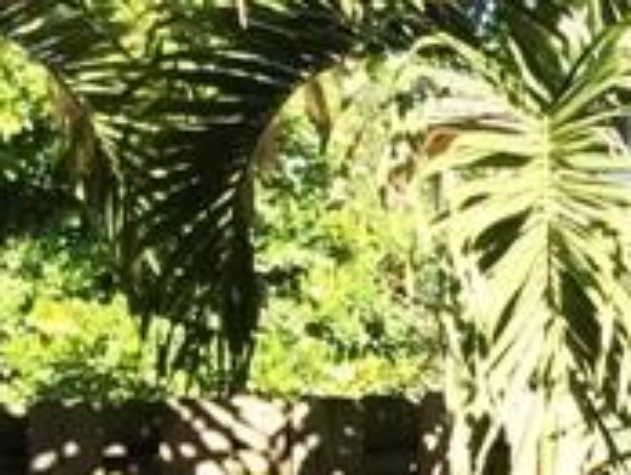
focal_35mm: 163
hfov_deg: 11.1
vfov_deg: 8.9
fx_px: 2975
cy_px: 747
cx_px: 1217
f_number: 2.2
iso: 32
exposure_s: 1/483
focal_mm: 4.15
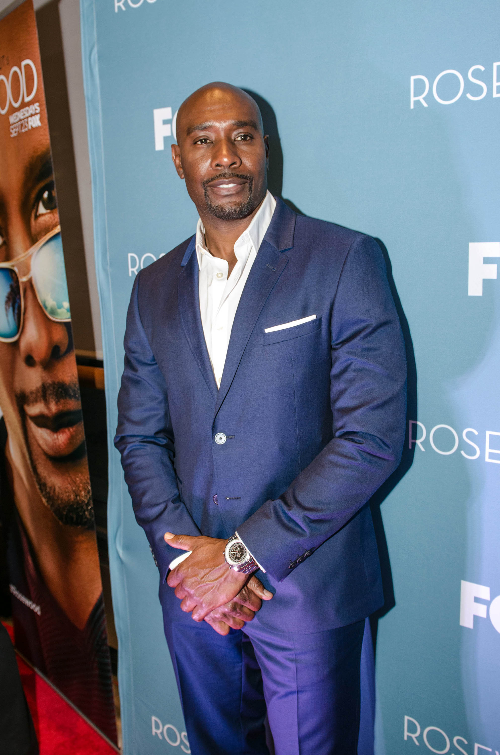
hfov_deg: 36.7
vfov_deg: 53.2
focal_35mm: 36
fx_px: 753
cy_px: 378
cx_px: 250
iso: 800
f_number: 4.5
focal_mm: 24
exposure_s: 1/125
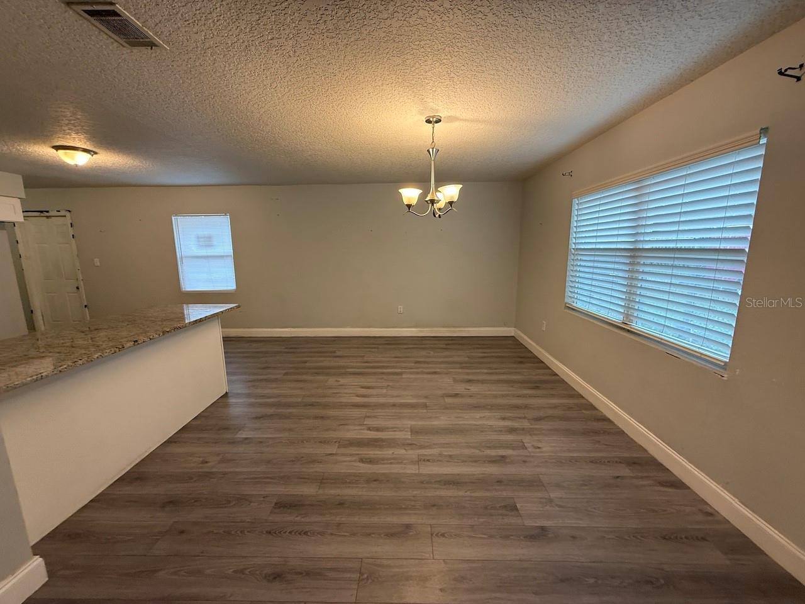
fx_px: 326
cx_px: 402
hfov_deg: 102.1
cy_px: 302
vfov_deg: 85.7
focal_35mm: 14
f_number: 2.2
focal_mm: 2.22
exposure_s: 1/60
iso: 200
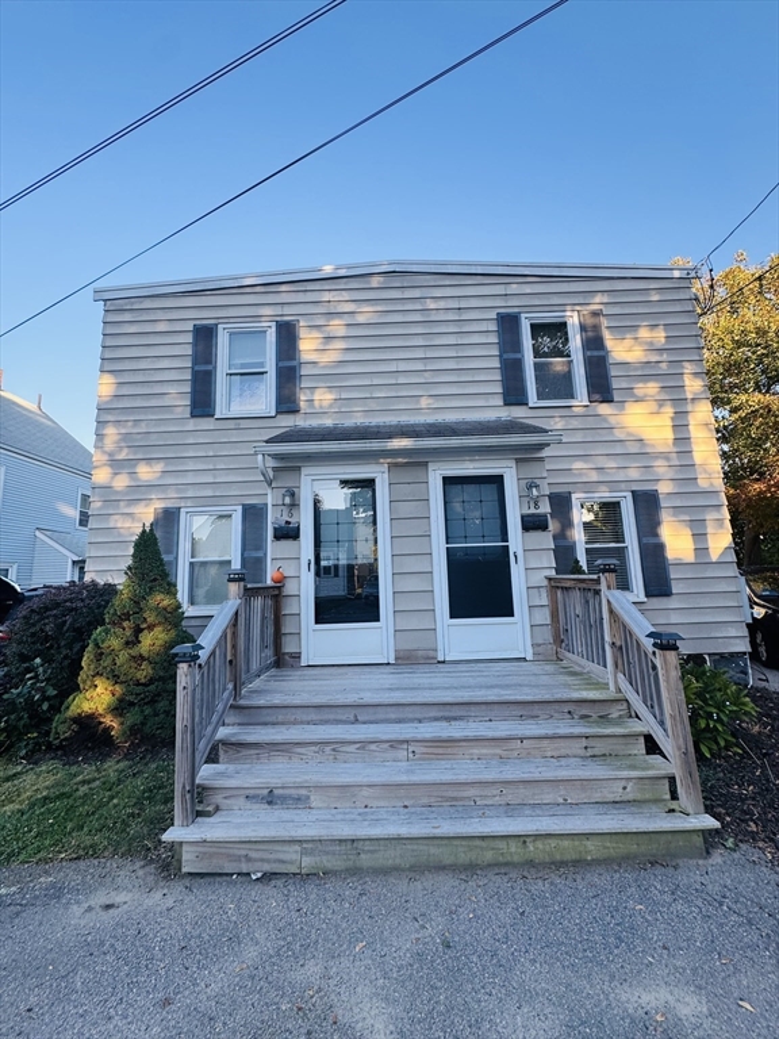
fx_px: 420
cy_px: 520
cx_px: 390
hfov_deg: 85.7
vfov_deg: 102.1
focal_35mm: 14
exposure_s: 1/144
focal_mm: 2.22
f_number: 2.2
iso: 40
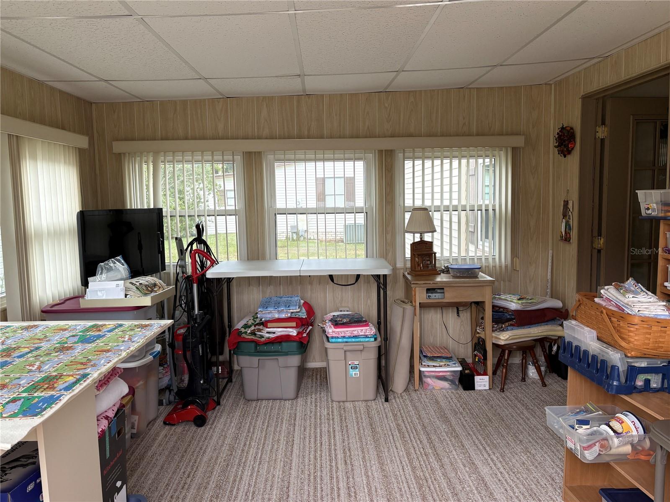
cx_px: 335
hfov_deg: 67.3
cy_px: 251
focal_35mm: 26
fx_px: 503
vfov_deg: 53.0
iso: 80
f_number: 1.6
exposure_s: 1/124
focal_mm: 5.96
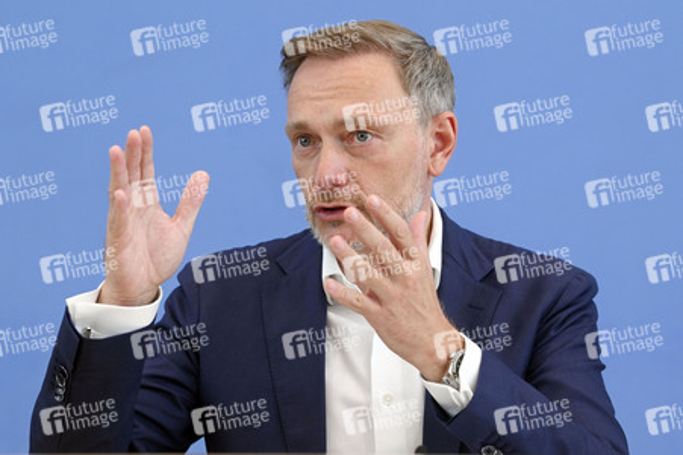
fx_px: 2275
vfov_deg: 11.4
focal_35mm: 120
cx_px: 342
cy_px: 228
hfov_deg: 17.1
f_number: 5.6
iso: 2500
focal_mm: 120
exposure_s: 1/800
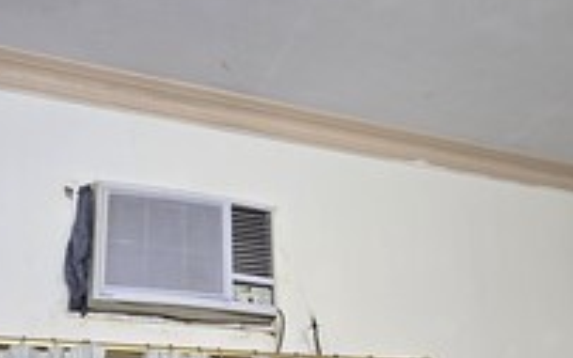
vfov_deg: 36.9
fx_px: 484
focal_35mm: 31
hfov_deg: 59.9
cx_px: 193
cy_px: 348
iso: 160
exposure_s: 1/50
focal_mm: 2.2
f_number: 2.2
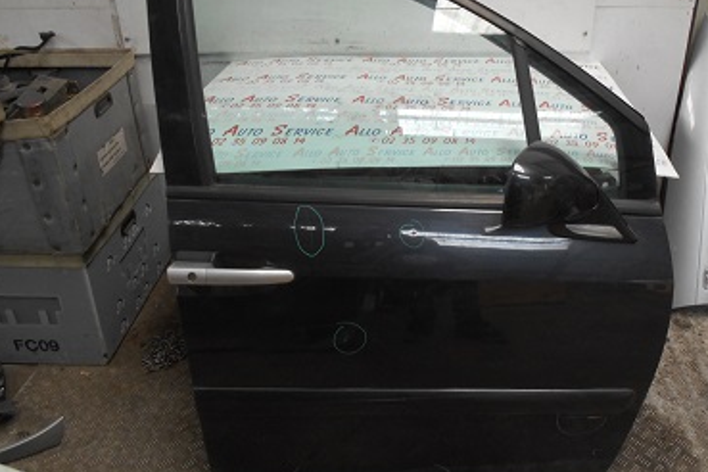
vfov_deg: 38.7
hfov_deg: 55.3
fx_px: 669
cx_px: 434
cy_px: 180
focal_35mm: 34
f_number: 3.2
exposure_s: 1/30
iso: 180
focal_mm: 4.6
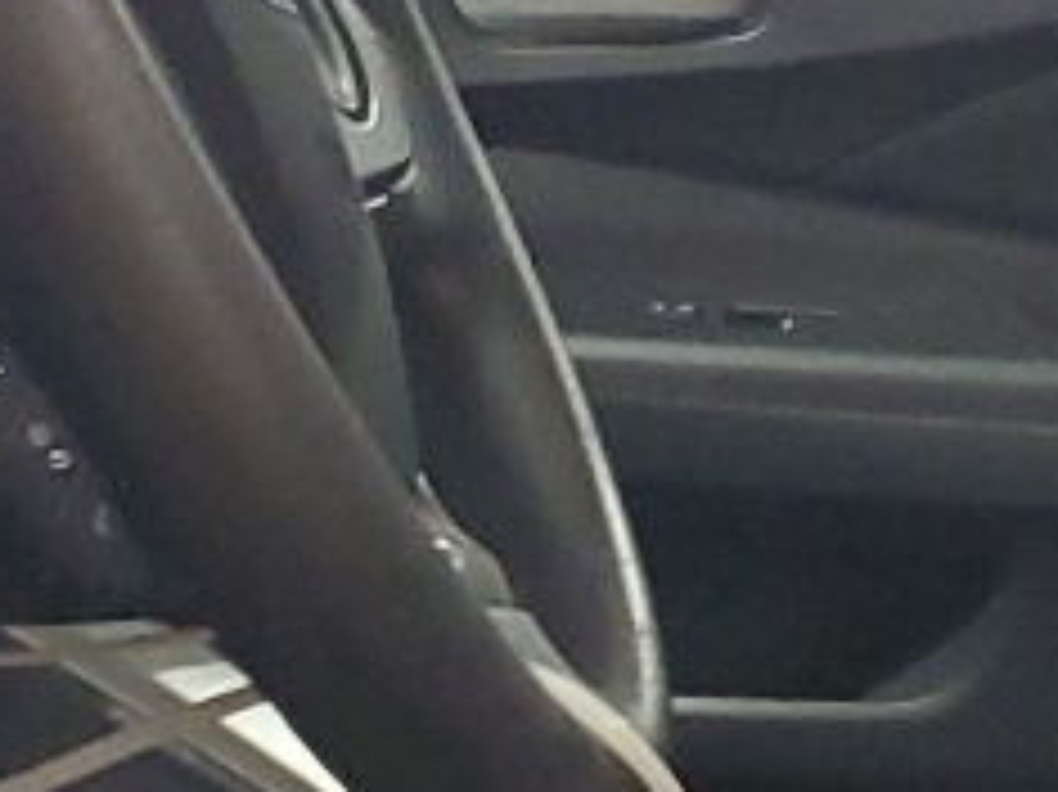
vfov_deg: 8.3
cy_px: 806
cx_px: 1162
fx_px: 5407
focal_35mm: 177
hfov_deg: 11.0
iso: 257
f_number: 1.5
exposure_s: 1/60.2
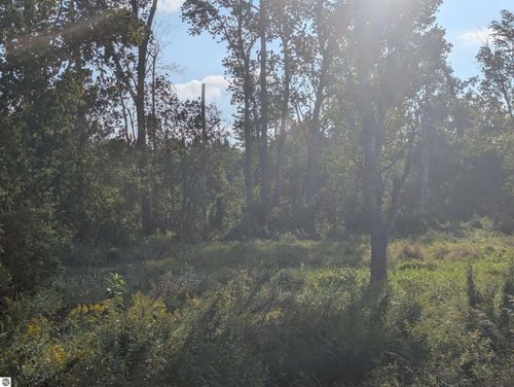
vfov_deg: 30.3
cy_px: 194
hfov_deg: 39.6
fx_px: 713
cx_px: 257
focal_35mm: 48
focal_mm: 6.81
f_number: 1.85
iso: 42
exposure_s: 1/4464
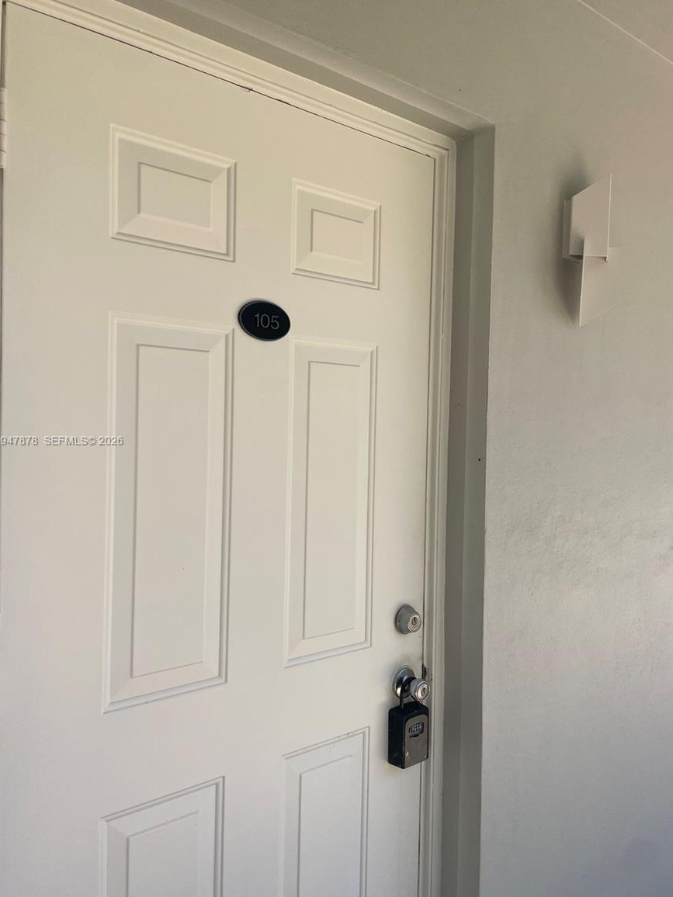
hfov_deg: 51.3
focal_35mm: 27
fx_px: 700
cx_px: 328
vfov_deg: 65.3
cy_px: 442
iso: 32
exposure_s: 1/1511
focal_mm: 4.2
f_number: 1.6
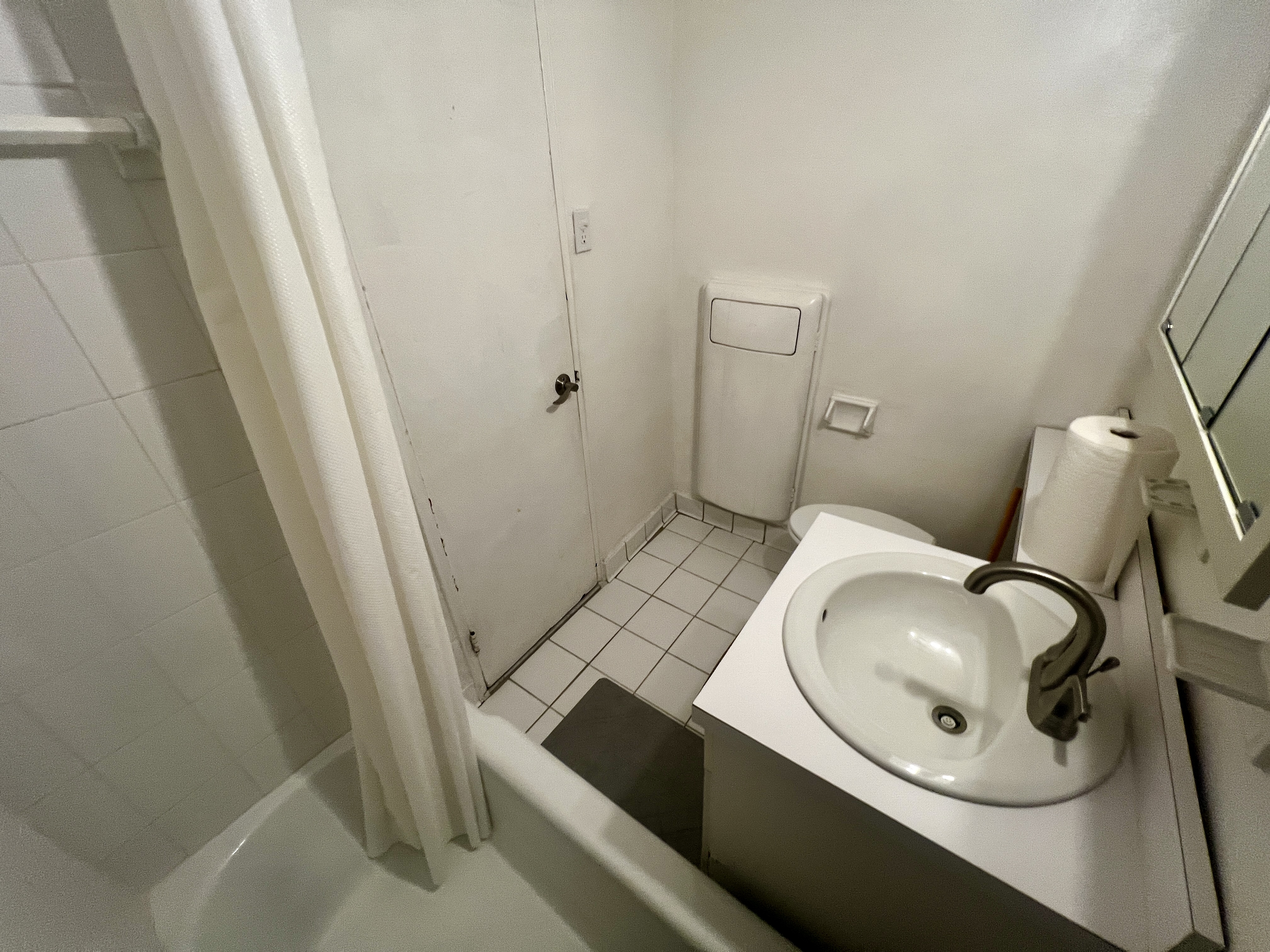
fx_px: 477
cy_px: 476
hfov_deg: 106.2
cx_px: 635
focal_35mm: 13
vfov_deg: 89.9
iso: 125
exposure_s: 1/60
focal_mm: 1.57
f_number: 1.8
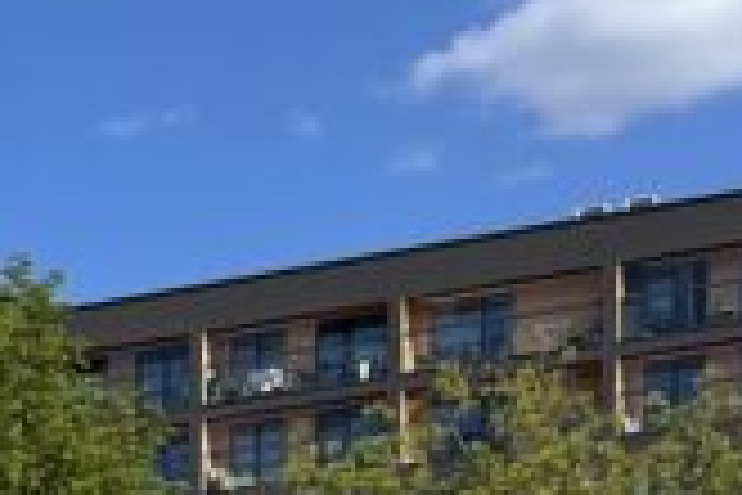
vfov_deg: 7.5
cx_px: -1174
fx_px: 3462
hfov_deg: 10.2
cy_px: 1292
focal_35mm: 168
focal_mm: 5.7
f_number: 1.5
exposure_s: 1/6579
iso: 50
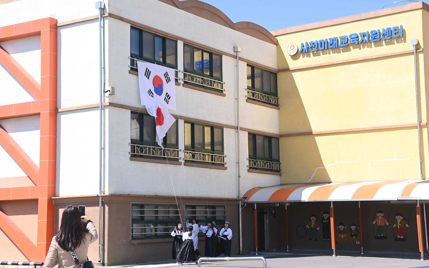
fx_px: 666
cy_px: 134
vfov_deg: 22.7
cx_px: 214
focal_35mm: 57
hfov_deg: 35.7
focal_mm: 55
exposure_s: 1/640
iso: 400
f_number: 8
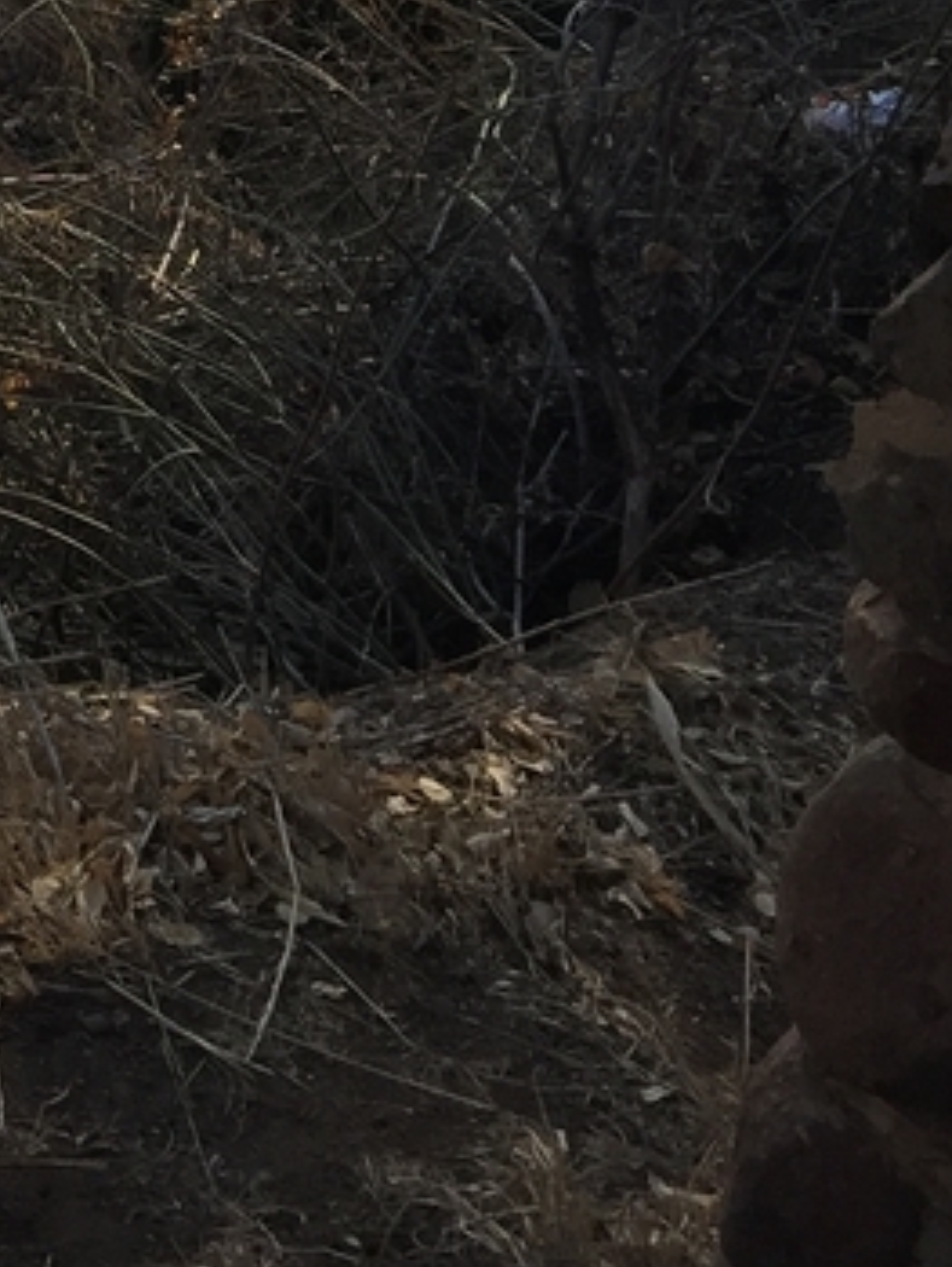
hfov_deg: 12.7
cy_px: -731
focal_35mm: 106
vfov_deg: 16.6
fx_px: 3882
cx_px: -775
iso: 32
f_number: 2.2
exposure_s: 1/1721
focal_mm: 4.15
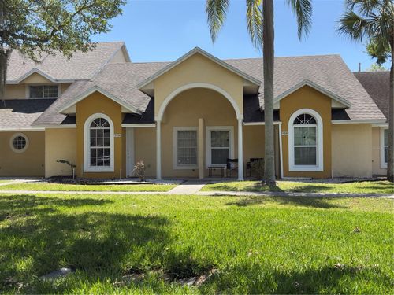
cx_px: 197
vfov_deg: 39.7
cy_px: 148
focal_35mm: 36
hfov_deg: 51.4
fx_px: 410
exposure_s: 1/2370
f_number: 1.78
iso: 64
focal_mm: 6.76
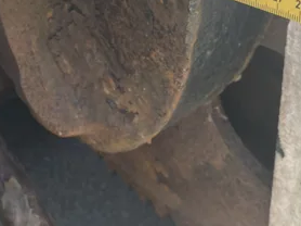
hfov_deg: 33.2
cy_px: 40
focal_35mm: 58
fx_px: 504
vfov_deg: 24.7
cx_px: 136
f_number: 1.8
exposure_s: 1/122
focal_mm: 4.25
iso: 50
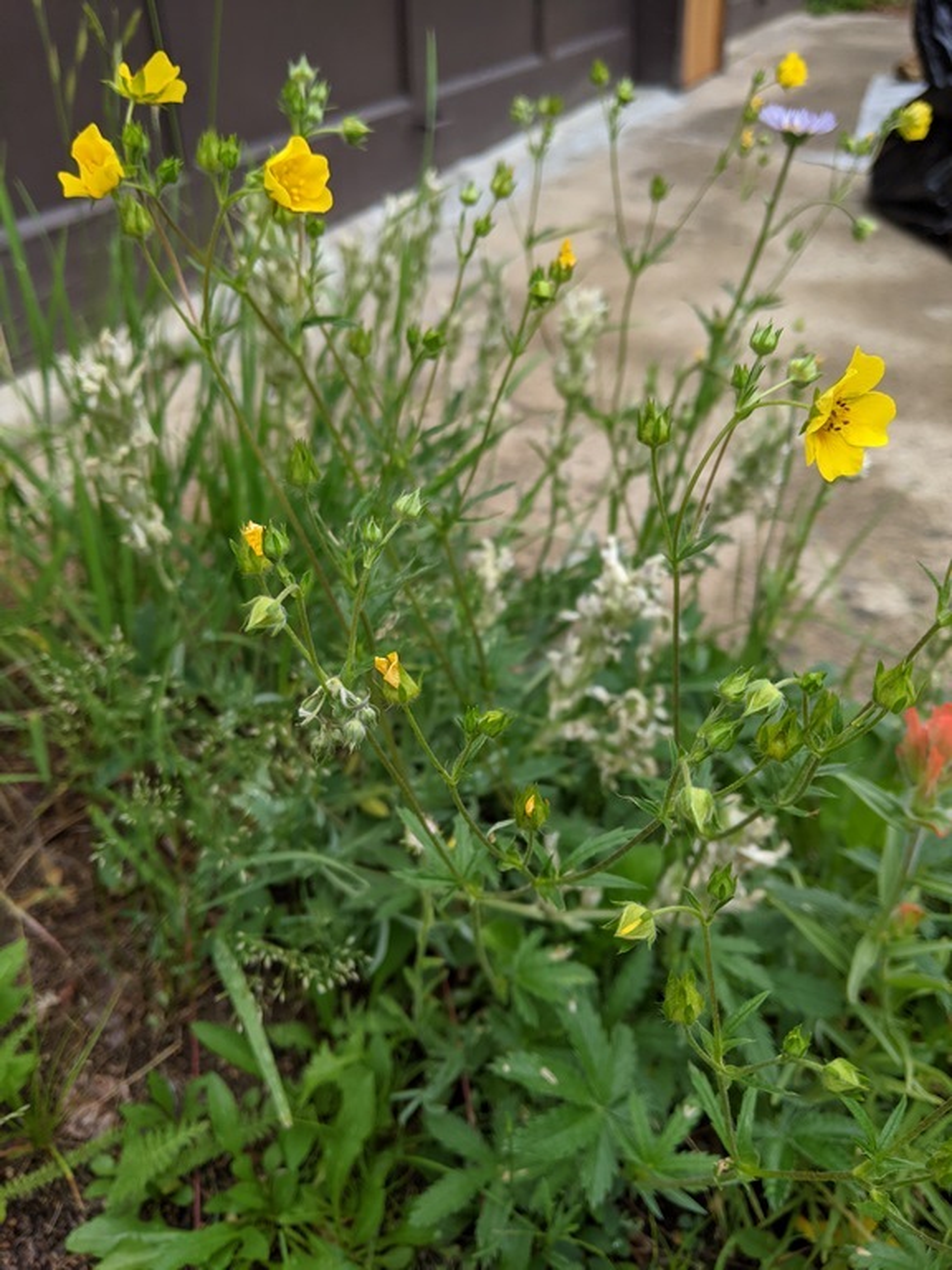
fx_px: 990
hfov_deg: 51.4
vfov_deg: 65.3
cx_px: 476
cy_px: 635
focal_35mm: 27
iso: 59
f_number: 1.8
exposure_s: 1/206
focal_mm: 4.44
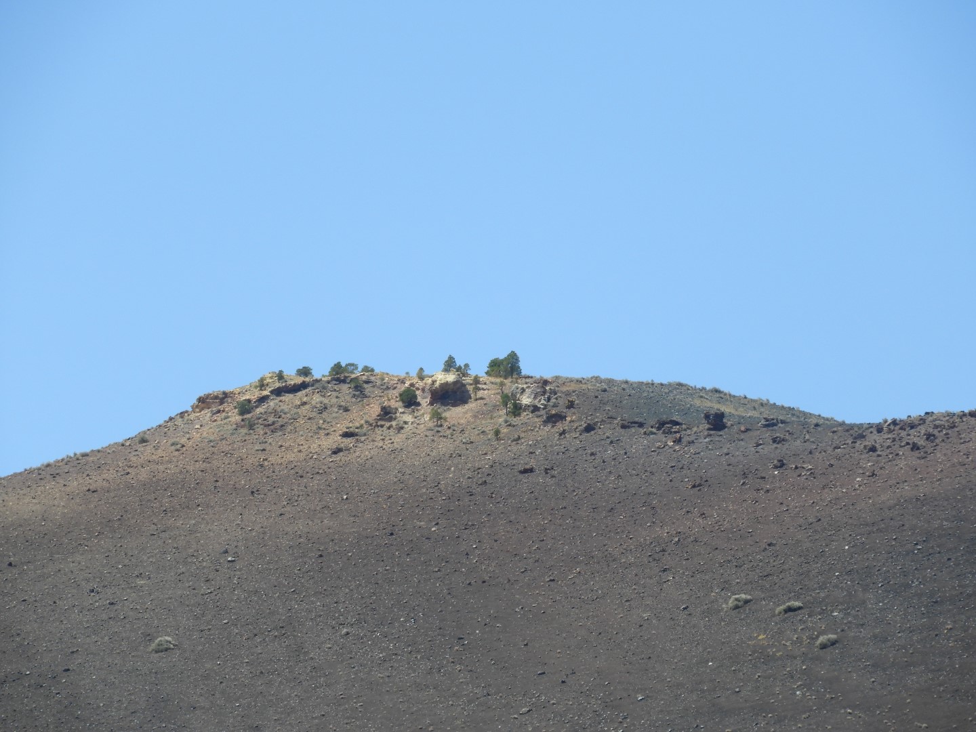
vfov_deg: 3.7
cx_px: 488
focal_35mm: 400
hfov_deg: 5.0
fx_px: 11278
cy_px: 366
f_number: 5.6
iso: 100
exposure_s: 1/400
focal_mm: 71.7
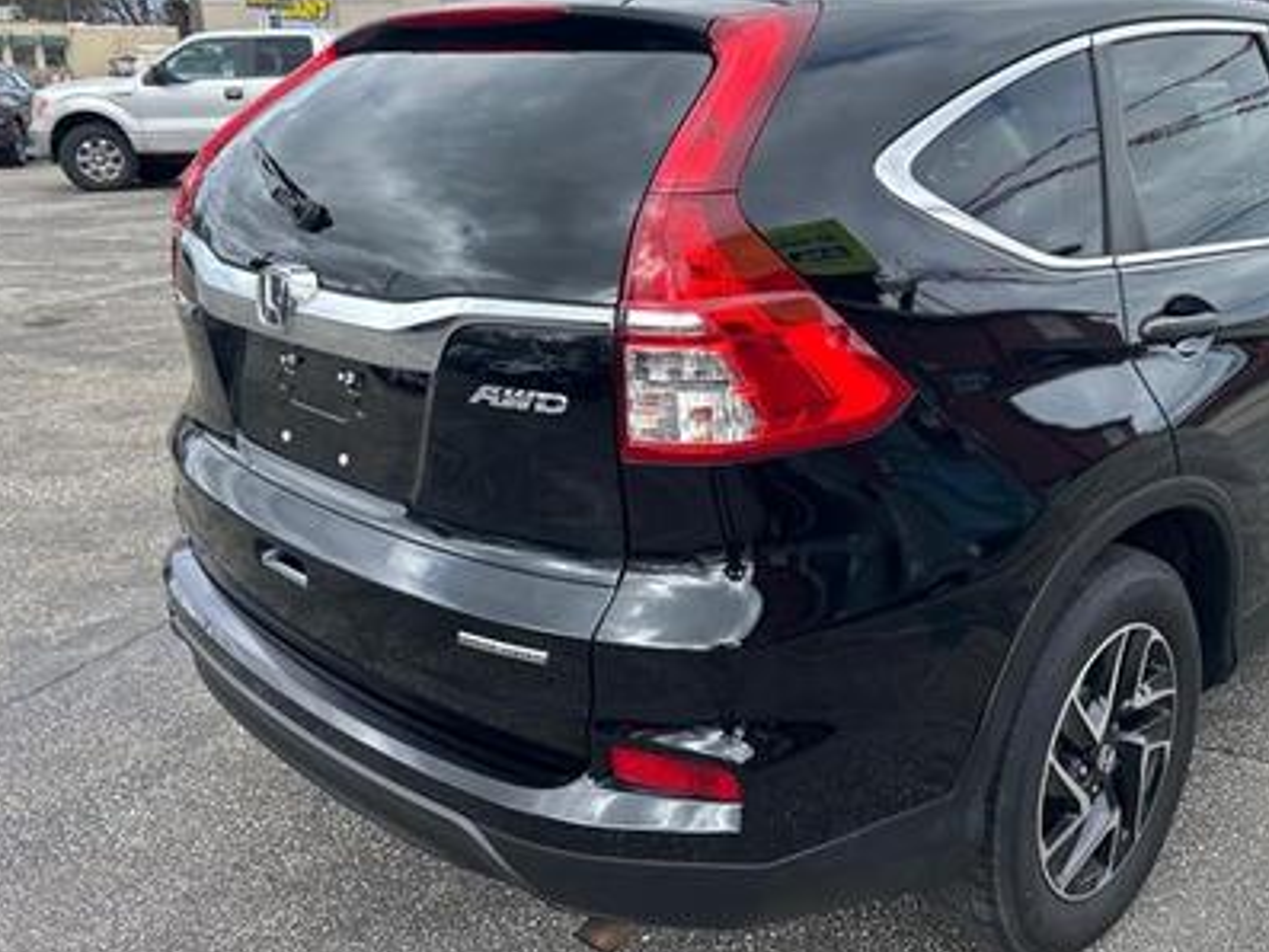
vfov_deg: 42.8
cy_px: 393
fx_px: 1210
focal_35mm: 33
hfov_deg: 54.8
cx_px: 783
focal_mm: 5.7
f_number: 1.5
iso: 50
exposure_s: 1/1266
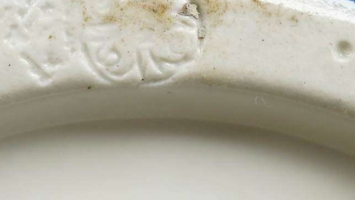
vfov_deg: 14.7
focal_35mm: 82
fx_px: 772
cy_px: 64
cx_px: 108
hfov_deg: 25.7
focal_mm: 30
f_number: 10
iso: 2500
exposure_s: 1/160
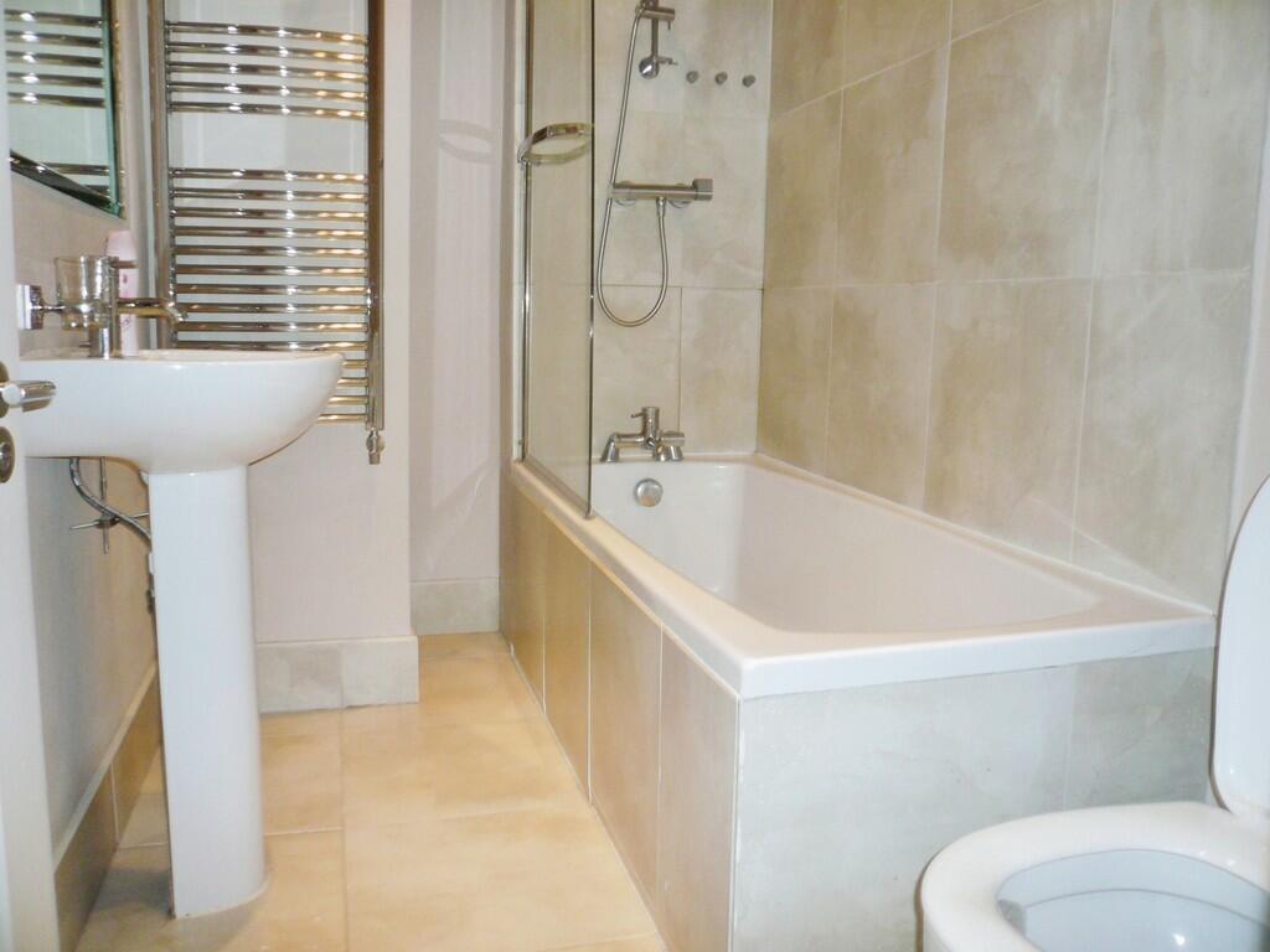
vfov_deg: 49.7
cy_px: 476
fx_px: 1027
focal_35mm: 28
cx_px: 635
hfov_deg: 63.4
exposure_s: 1/30
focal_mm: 4.6
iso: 100
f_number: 2.8
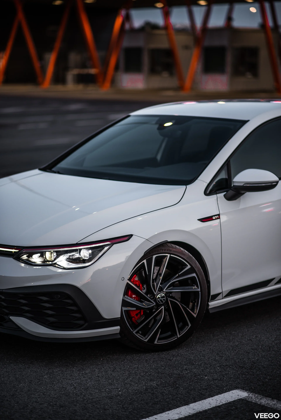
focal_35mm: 85
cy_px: 210
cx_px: 140
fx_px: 994
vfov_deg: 23.9
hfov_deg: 16.1
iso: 200
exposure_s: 1/250
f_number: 1.8
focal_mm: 85
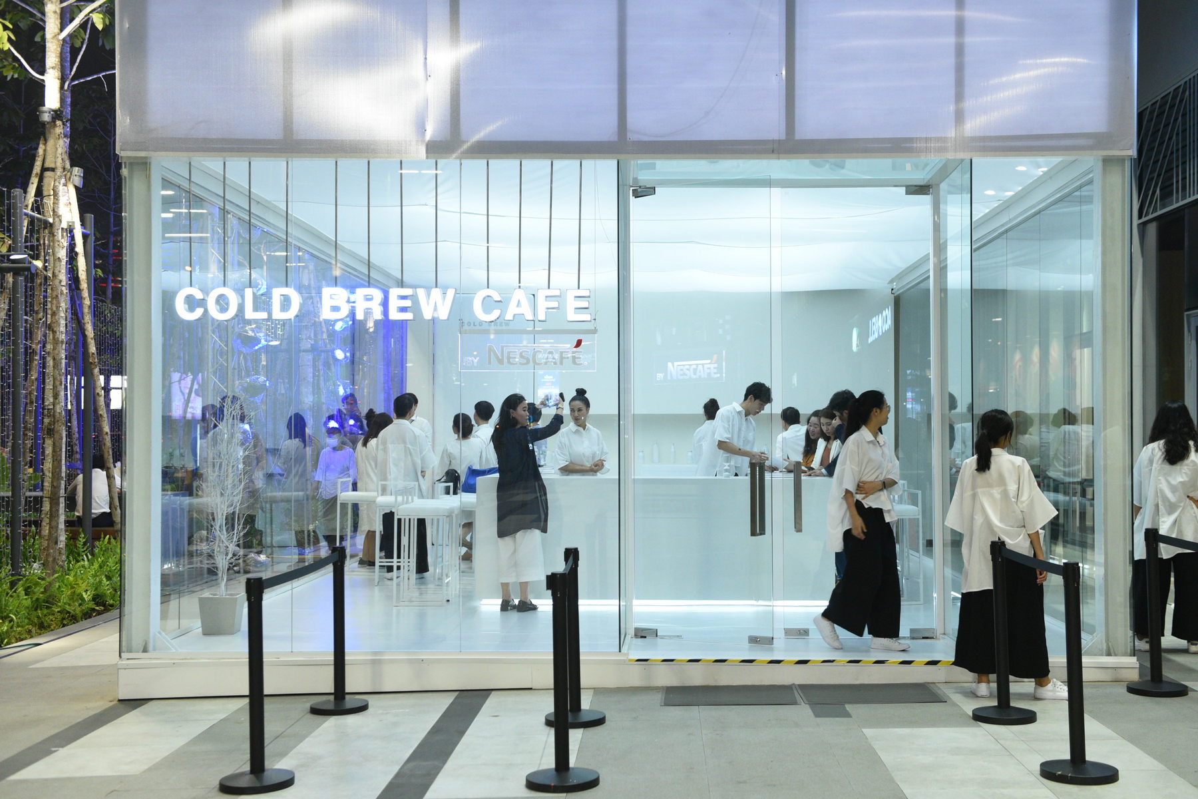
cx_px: 599
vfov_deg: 33.4
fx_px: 1331
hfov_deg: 48.5
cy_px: 400
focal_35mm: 40
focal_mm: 40
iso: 2500
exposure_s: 1/125
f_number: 3.5
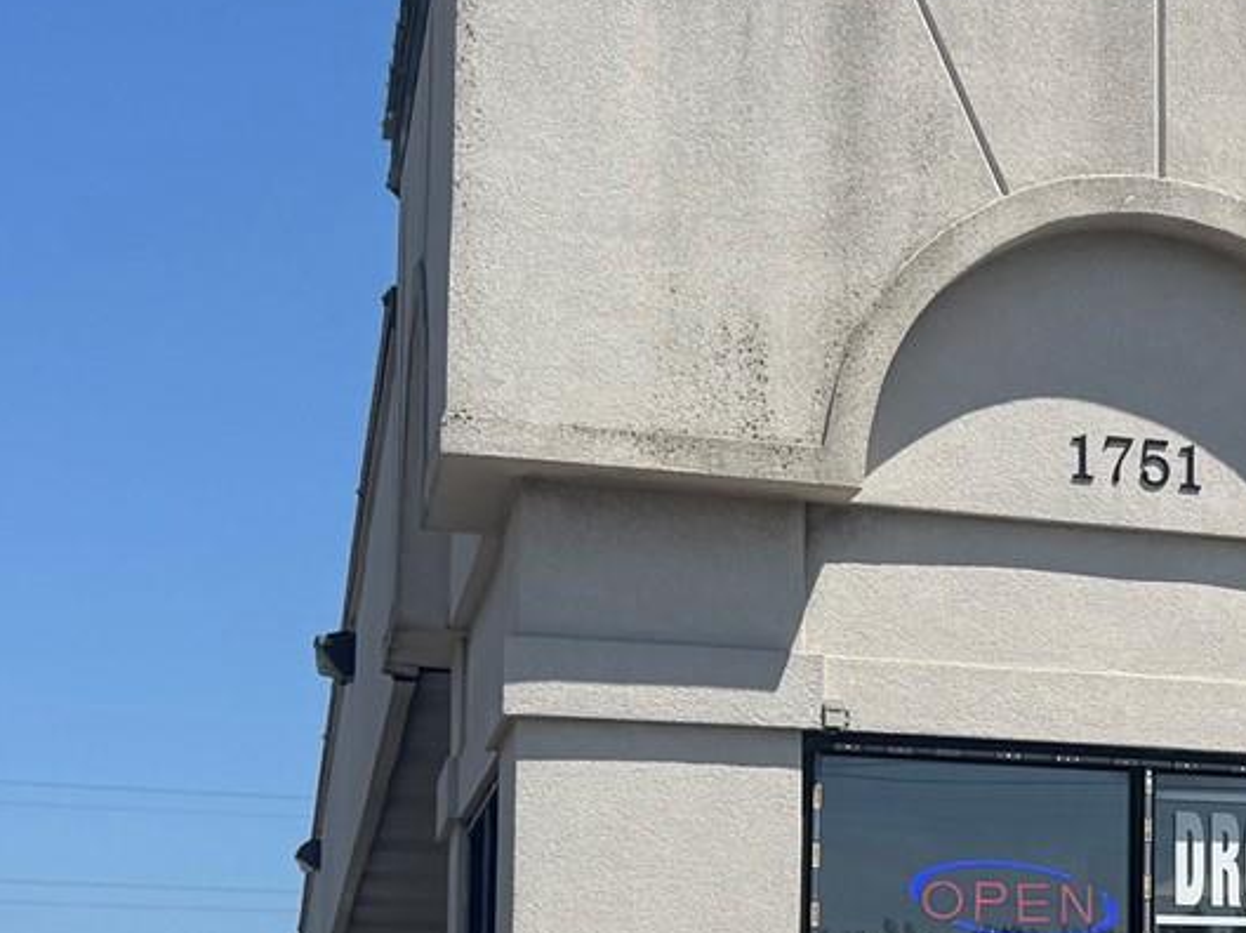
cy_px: 949
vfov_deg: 15.6
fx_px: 3345
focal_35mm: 93
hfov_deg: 18.6
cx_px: 1880
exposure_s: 1/4608
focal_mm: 6.76
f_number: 1.78
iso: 80
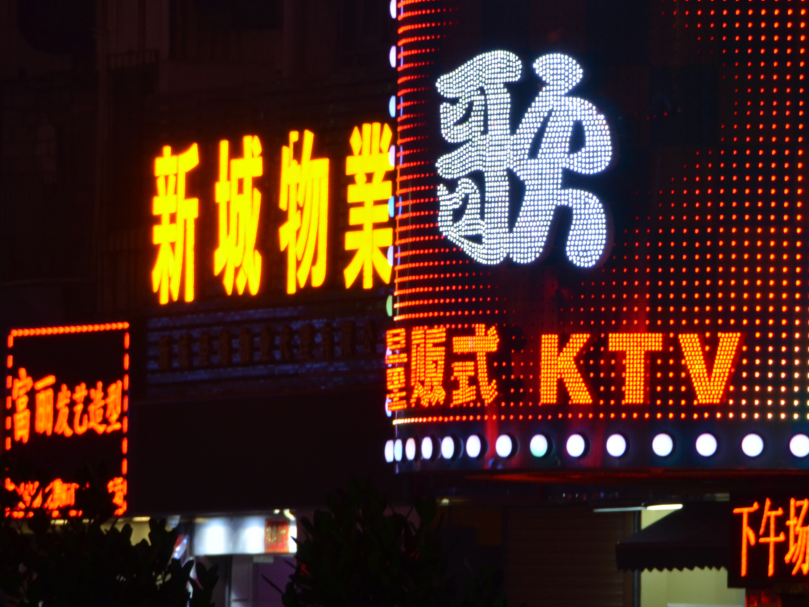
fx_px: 14863
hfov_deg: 3.1
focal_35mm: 636
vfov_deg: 2.3
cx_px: 524
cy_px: 175
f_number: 9
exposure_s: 1/30
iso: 640
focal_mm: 200
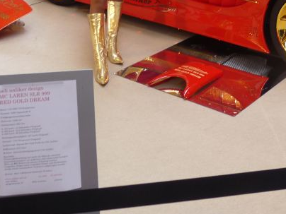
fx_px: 504
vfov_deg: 22.6
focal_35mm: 61
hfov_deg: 30.4
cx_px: 252
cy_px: -25
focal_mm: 4.8
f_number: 2.8
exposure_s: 1/50
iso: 100
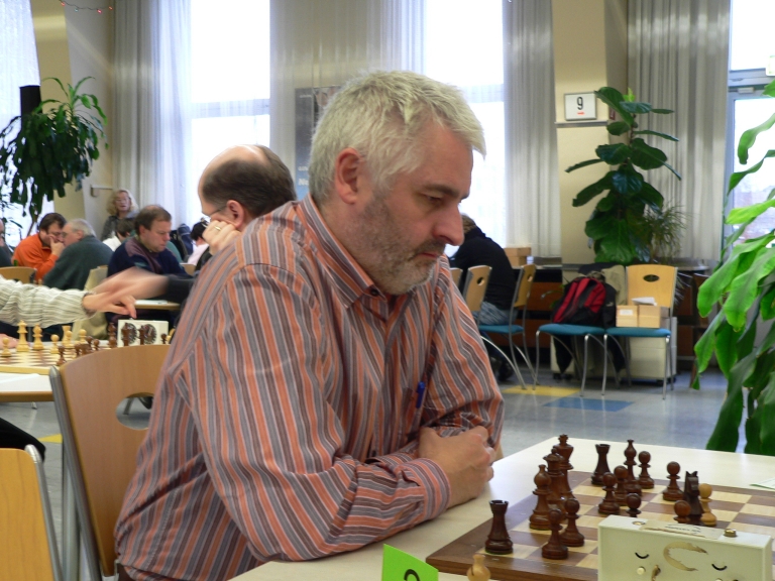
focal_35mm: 50
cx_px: 388
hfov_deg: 38.2
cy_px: 290
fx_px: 1119
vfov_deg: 29.1
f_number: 2.8
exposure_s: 1/8
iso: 100
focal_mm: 8.3
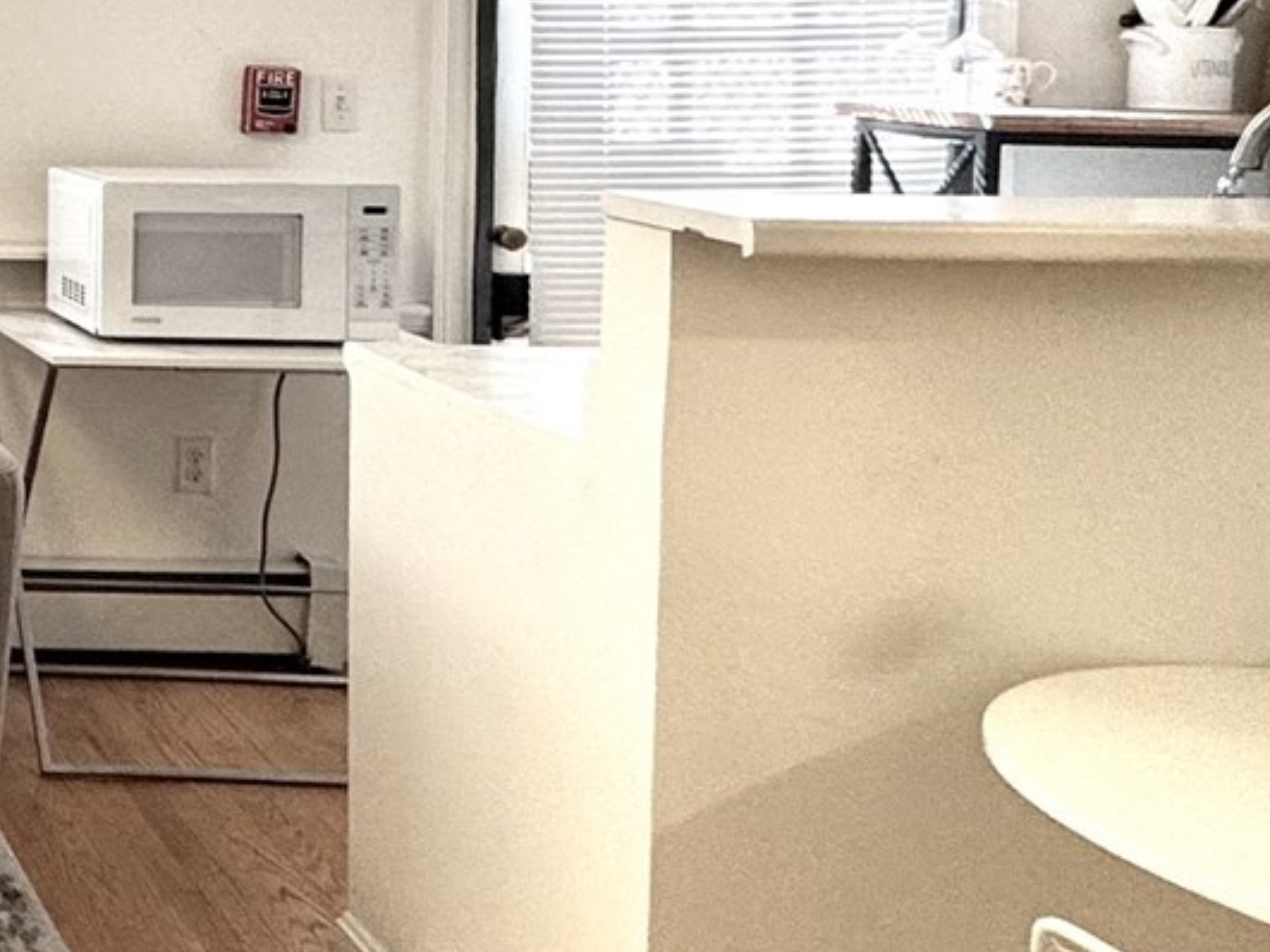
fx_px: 1981
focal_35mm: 54
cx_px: -739
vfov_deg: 26.0
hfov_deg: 24.9
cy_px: 62
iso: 125
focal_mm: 2.22
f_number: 2.2
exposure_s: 1/120
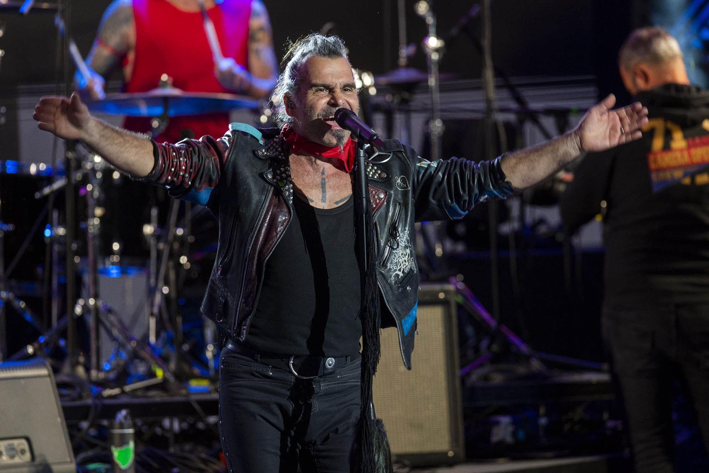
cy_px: 236
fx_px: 7877
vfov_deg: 3.4
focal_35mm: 400
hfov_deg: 5.2
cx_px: 354
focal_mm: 400
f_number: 4.5
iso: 3200
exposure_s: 1/400
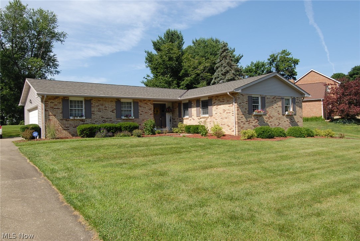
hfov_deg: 67.3
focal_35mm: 27
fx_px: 270
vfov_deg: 48.0
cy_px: 120
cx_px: 180
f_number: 9
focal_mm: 18
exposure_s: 1/320
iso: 200
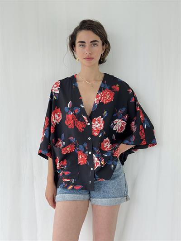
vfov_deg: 39.6
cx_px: 90
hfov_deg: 30.3
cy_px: 120
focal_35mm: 48
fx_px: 335
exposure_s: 1/252
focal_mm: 6.76
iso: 64
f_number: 1.78
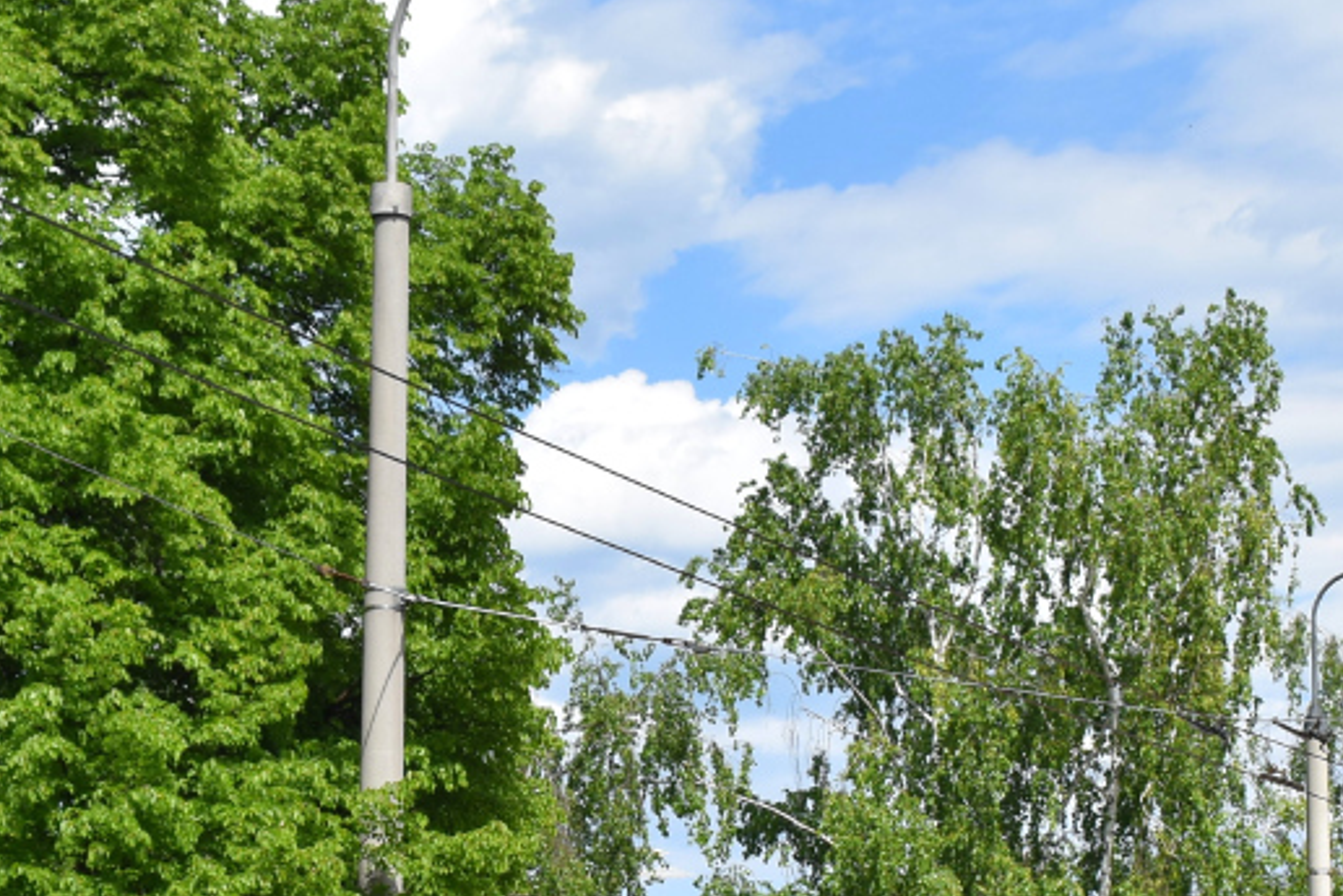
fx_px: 4514
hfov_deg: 16.9
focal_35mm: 121
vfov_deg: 11.2
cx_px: 757
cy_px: 955
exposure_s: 1/400
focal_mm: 32
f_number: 10
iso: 200
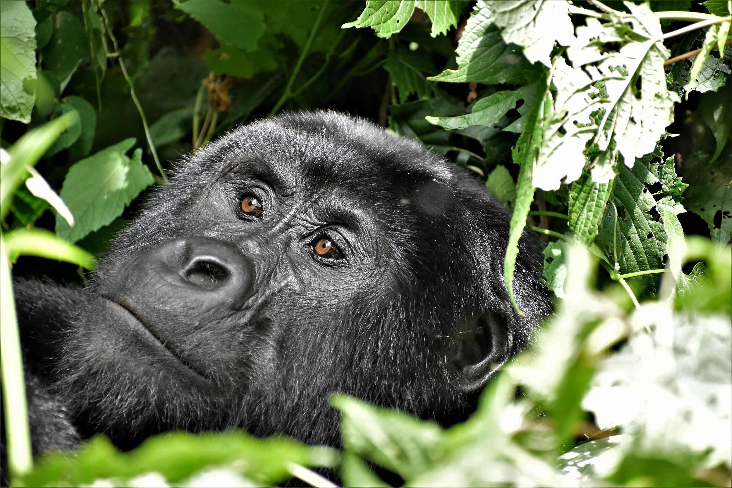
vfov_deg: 4.2
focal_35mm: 330
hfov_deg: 6.2
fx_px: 6709
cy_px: 244
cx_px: 366
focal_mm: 220
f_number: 5.6
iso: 2500
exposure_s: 1/400
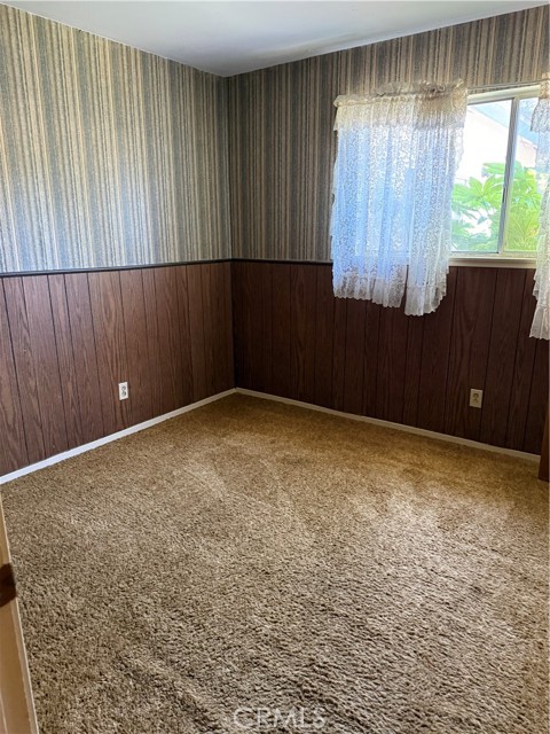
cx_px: 275
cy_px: 367
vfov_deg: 71.6
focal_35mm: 24
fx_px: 508
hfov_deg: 56.8
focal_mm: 6.76
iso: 800
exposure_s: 1/40
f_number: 1.78
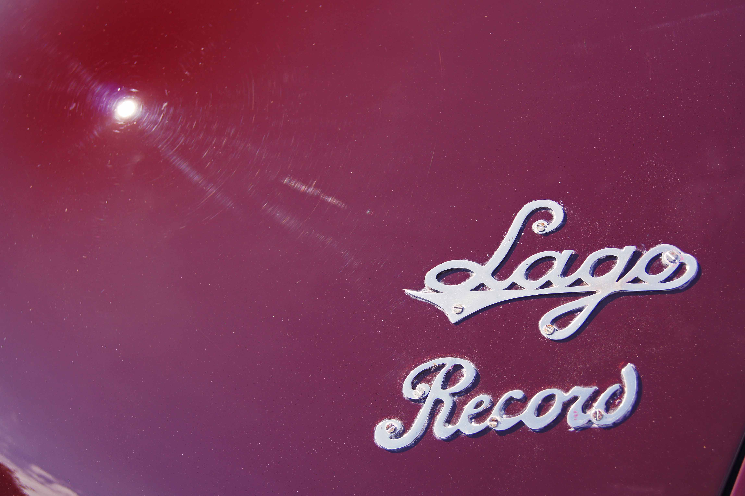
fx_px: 1086
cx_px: 372
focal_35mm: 52
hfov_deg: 37.9
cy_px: 248
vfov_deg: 25.7
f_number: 5
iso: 200
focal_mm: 35
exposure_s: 1/60
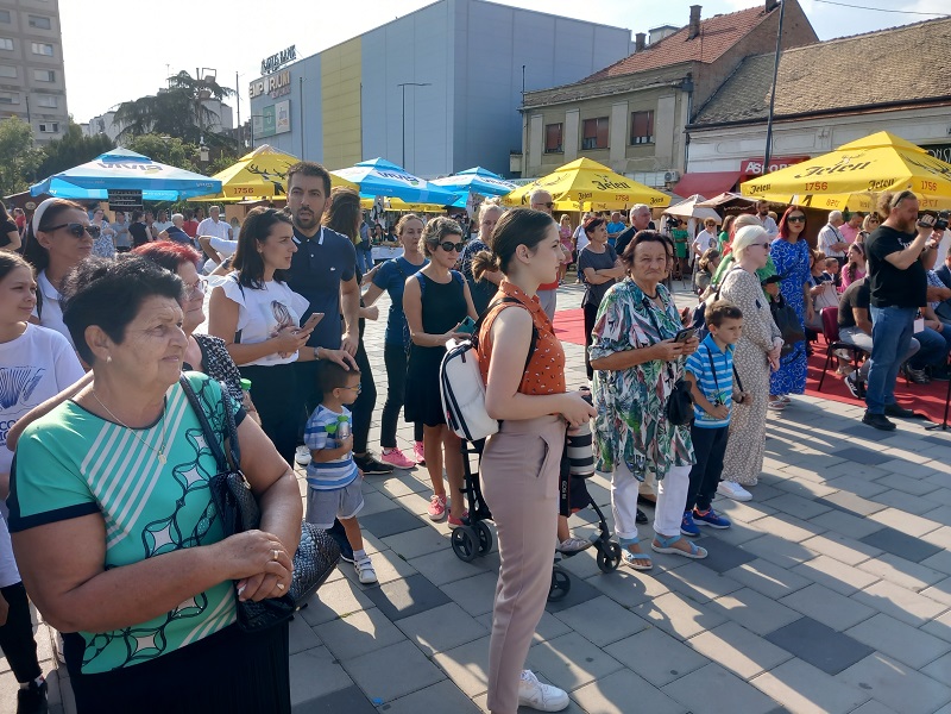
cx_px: 476
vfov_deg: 51.4
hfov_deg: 65.3
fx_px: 742
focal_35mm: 27
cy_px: 357
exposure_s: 1/144
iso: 20
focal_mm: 4
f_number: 1.8
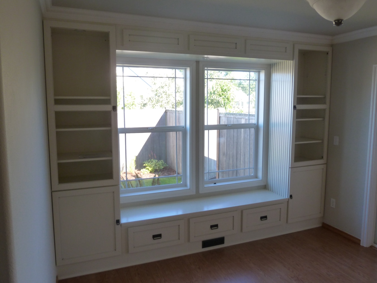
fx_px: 294
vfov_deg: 51.4
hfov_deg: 65.3
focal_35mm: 27
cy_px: 142
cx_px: 188
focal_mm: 4.4
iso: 125
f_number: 3.3
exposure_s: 1/30
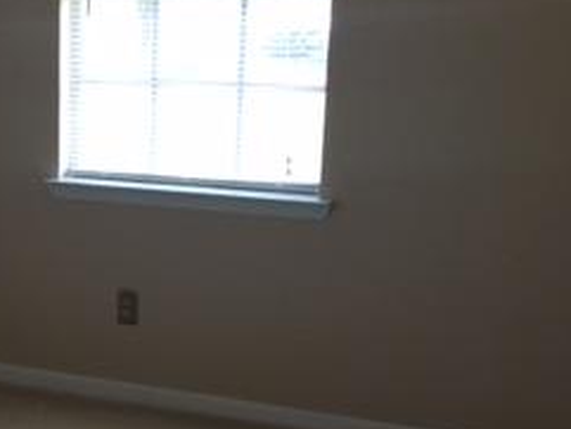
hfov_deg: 24.3
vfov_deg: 19.0
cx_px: 9
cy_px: 325
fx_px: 1271
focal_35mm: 77
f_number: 2.2
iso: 32
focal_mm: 4.15
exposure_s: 1/40
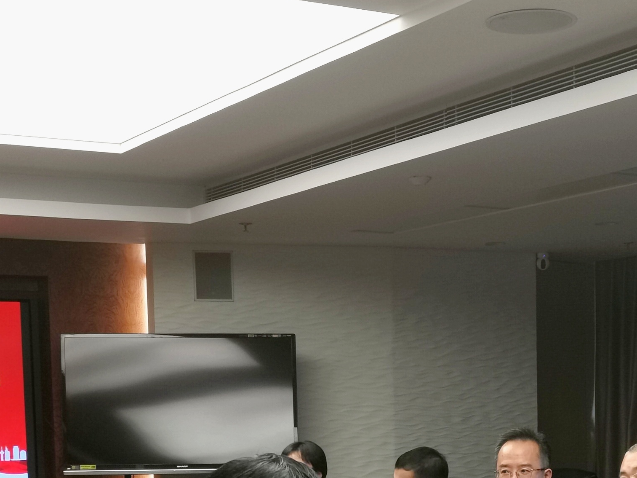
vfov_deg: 17.3
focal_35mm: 82
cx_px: 402
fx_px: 1509
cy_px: 534
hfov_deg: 23.8
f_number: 1.8
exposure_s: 1/100
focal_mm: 5.58
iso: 160
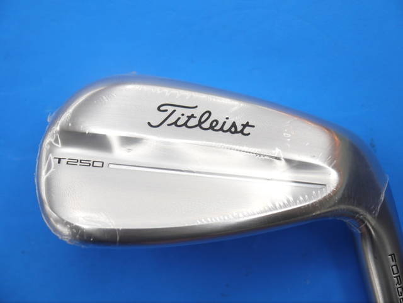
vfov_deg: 17.6
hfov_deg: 23.3
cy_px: 152
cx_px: 202
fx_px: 978
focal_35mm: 84
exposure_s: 1/80
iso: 400
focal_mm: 42
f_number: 5.6
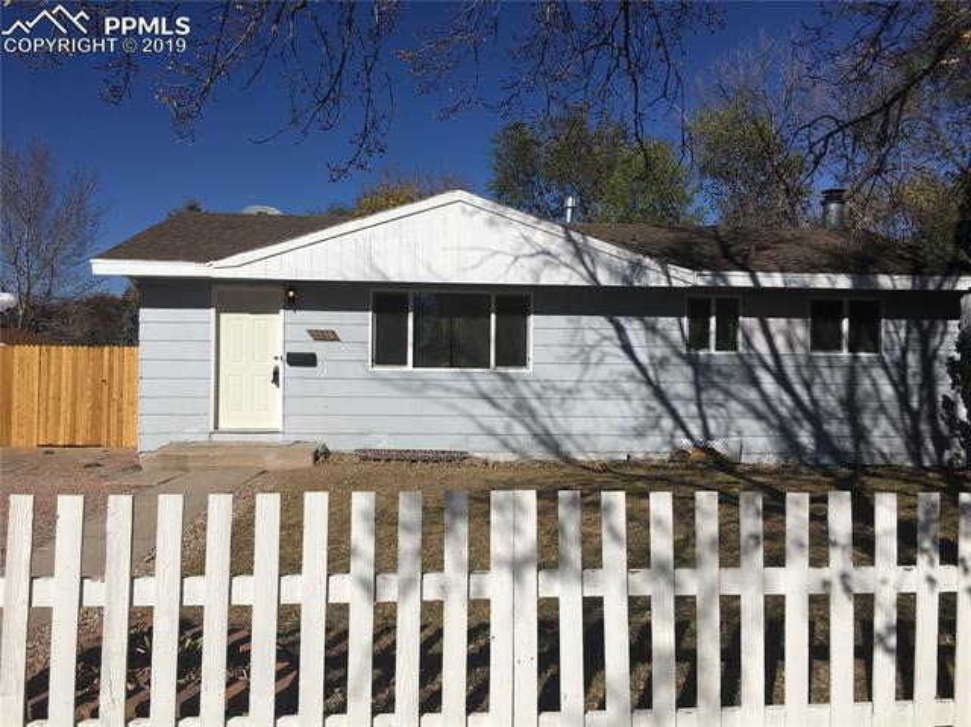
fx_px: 813
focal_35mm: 29
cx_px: 486
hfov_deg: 61.7
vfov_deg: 48.2
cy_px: 364
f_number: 2.2
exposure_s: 1/4274
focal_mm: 4.15
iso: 25
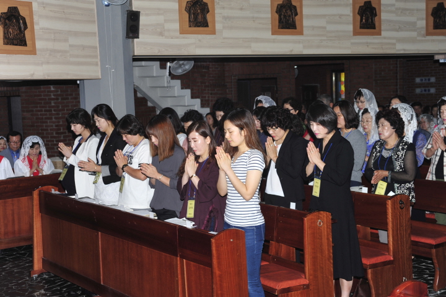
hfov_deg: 38.2
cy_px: 148
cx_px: 223
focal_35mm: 52
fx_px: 644
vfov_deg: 26.0
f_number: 5.6
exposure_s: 1/60
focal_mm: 52
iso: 200
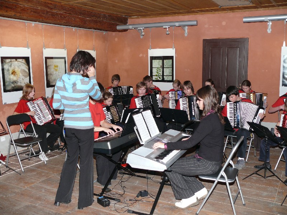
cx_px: 144
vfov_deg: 40.7
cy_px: 108
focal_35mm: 35
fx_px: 290
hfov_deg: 52.6
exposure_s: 1/30
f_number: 2.8
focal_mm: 7.4
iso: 100
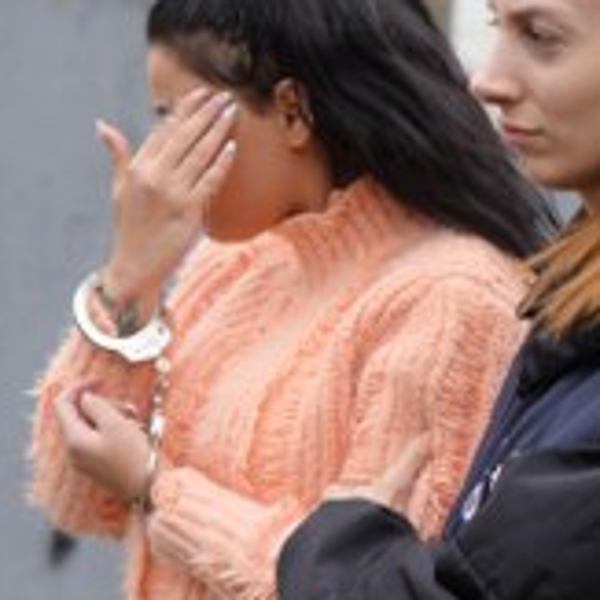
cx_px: 254
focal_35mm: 145
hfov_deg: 12.0
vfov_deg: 12.0
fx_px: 2843
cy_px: 278
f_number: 4
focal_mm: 59
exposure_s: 1/160
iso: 125
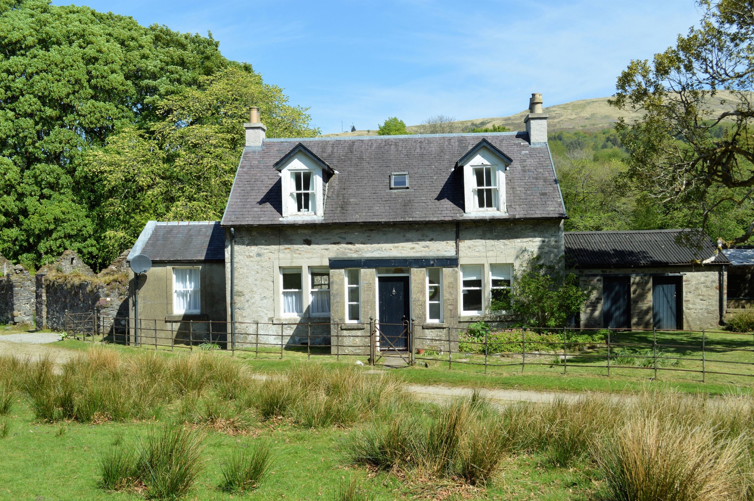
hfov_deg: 49.6
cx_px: 377
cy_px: 250
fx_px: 816
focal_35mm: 39
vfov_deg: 34.1
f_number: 8
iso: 100
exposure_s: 1/250
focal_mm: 26
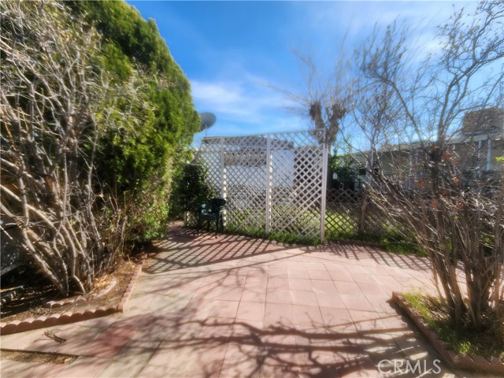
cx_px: 252
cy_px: 189
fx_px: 189
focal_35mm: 13
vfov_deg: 89.9
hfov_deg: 106.2
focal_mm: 2.2
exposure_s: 1/1053
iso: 50
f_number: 2.2
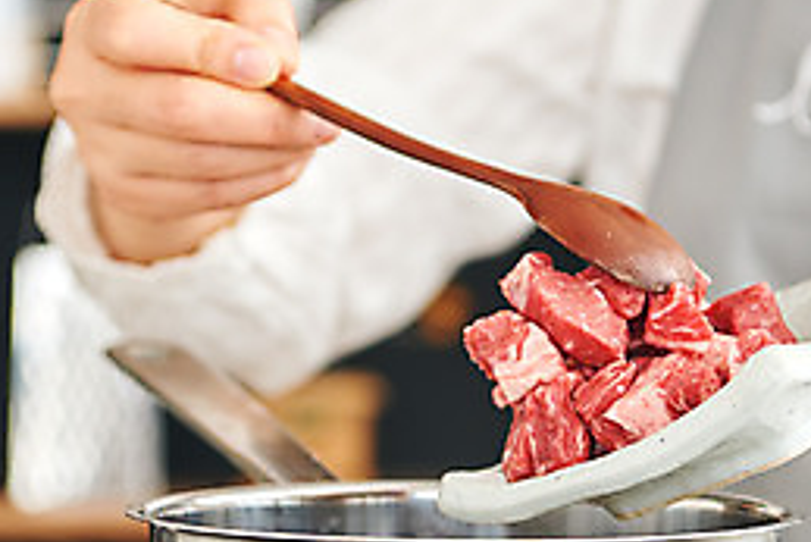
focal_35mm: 162
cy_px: 432
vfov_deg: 8.5
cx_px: 302
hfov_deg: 12.7
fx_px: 3651
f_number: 4
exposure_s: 1/160
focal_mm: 70
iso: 500
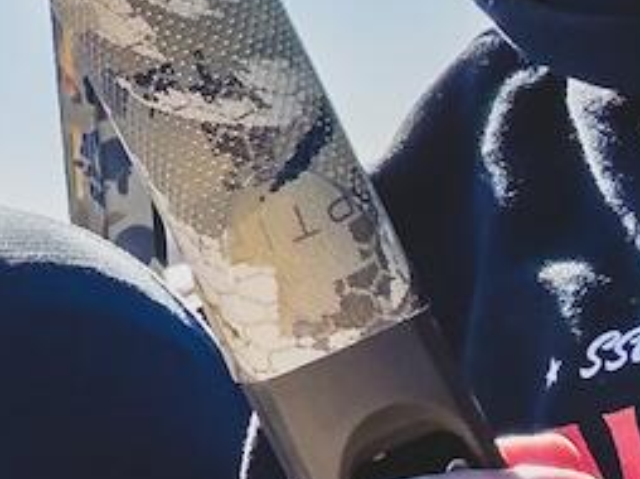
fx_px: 2512
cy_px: 301
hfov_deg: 13.3
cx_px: -459
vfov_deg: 10.9
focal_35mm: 136
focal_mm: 2.69
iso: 25
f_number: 1.9
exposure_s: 1/550
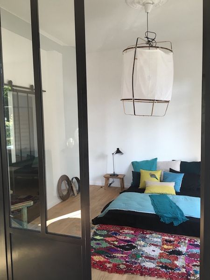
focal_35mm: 29
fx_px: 235
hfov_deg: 48.2
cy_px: 140
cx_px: 105
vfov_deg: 61.7
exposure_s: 1/33
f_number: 2.2
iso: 32
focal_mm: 4.15
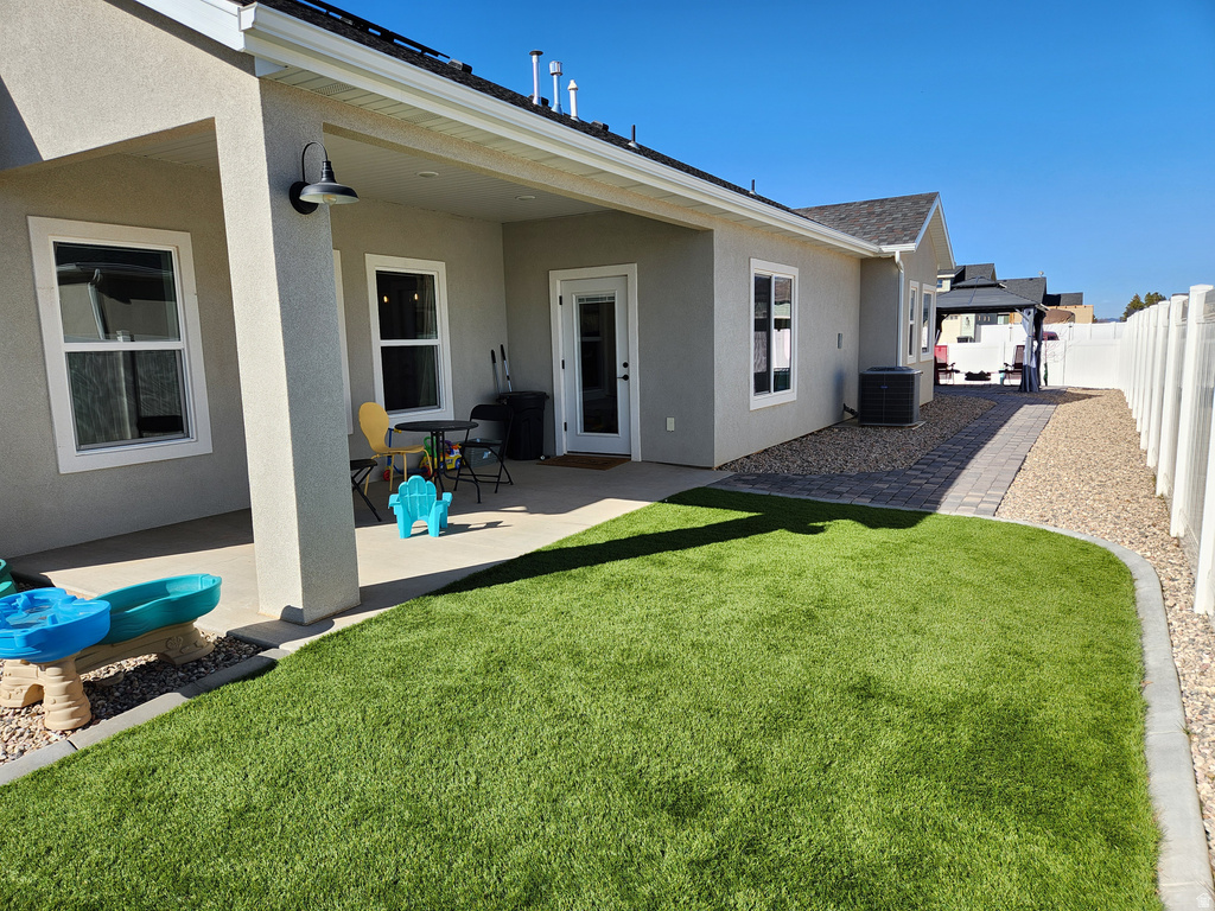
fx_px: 807
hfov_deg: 73.9
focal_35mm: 23
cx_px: 608
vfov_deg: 58.9
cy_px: 456
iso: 20
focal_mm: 5.4
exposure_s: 1/1425
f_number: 1.8
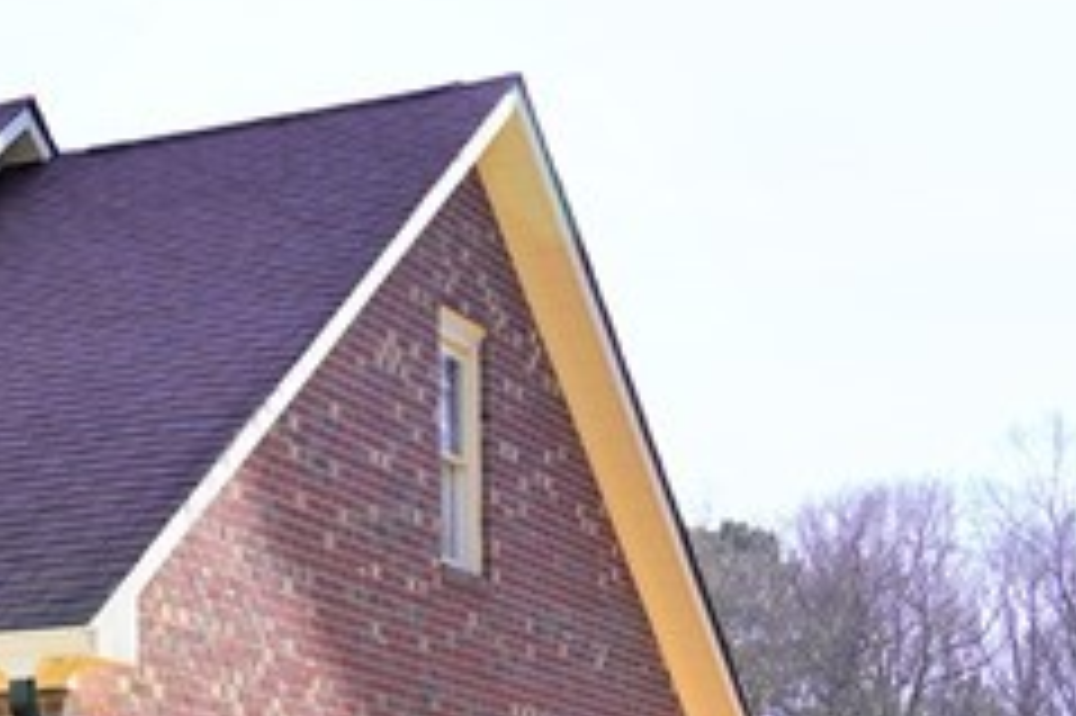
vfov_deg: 11.9
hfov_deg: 17.4
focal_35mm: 109
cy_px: 1124
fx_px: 3256
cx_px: -376
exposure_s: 1/100
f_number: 8
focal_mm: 24
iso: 100
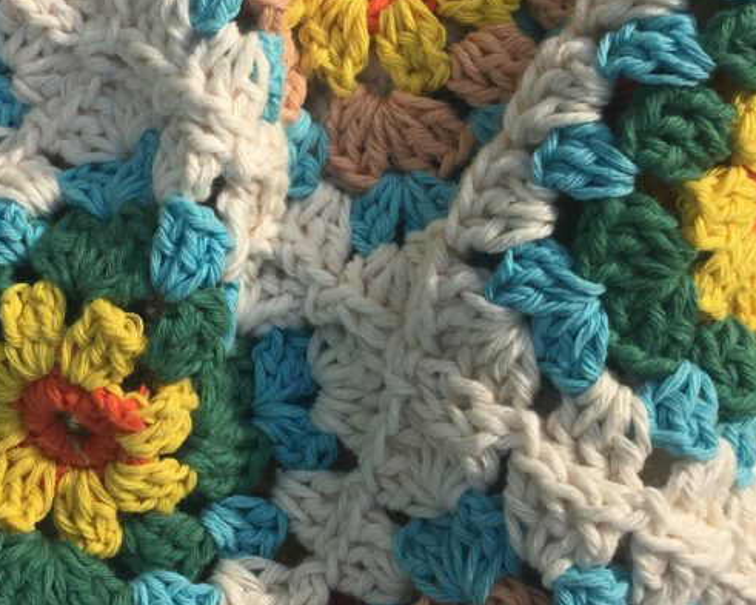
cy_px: 165
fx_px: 1320
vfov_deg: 25.6
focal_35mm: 59
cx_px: 263
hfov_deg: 31.7
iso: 25
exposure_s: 1/693
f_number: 2.2
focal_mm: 4.15
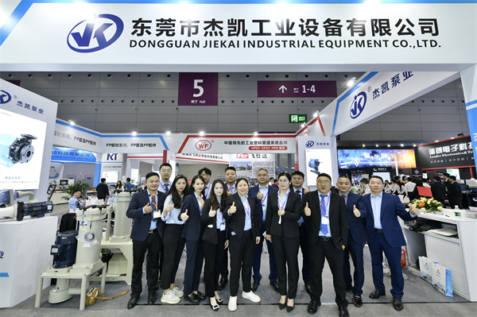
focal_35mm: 14
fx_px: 185
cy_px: 158
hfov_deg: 104.3
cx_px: 238
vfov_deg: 81.1
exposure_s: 1/125
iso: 450
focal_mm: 14
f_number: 5
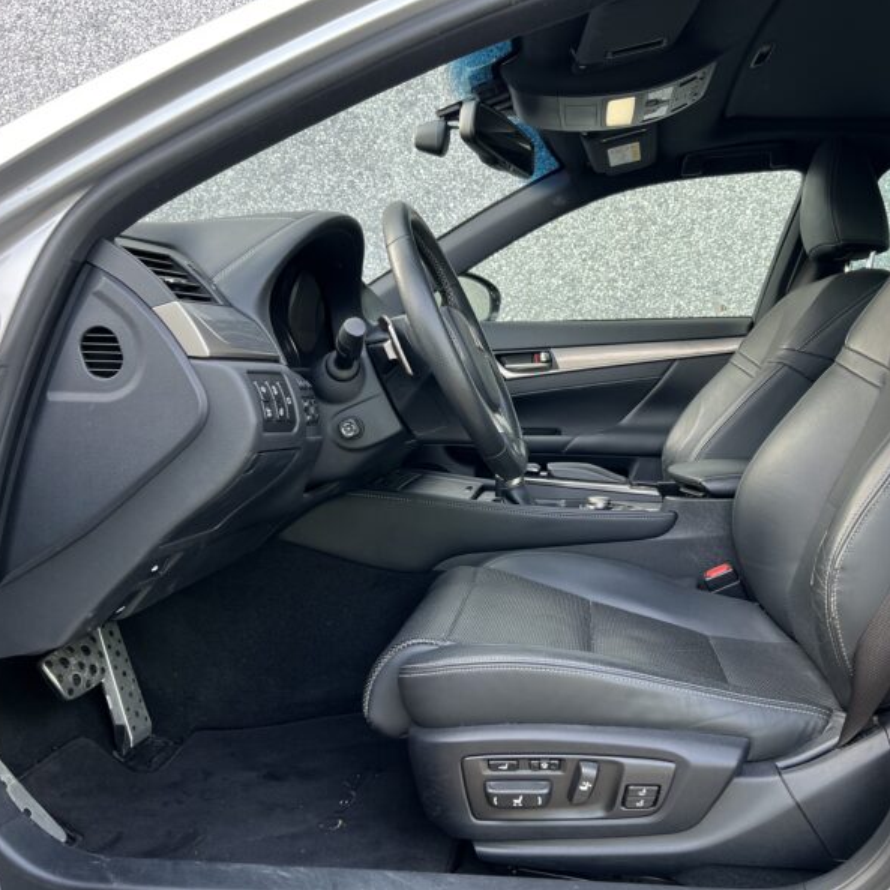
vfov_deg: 52.5
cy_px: 444
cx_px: 531
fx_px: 902
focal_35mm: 31
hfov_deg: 52.2
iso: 64
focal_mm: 5.7
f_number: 1.5
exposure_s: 1/121
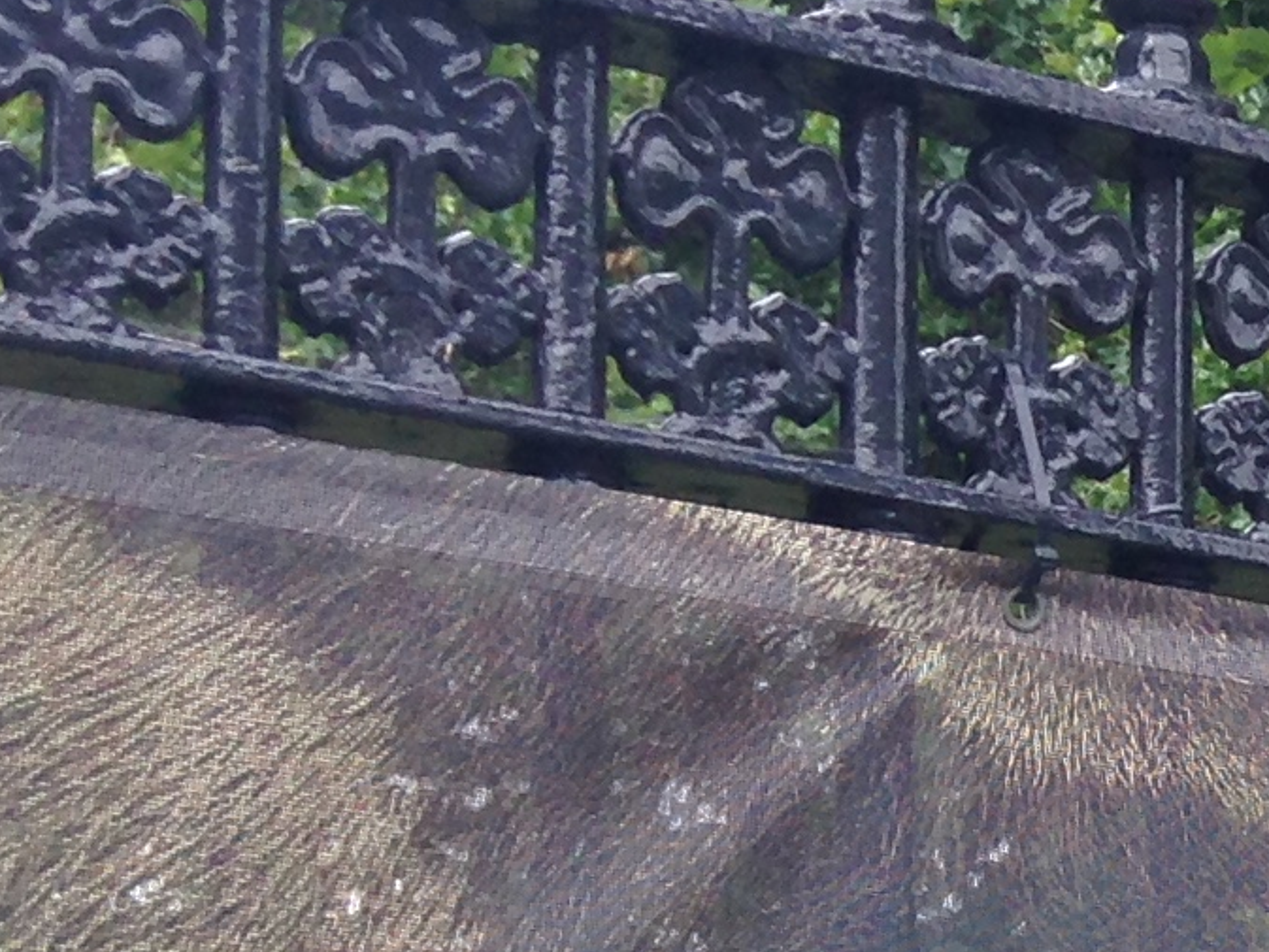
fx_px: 5867
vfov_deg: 9.1
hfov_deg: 10.9
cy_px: 1404
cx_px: 2817
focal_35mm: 160
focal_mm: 4.12
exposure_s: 1/323
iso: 50
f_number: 2.4
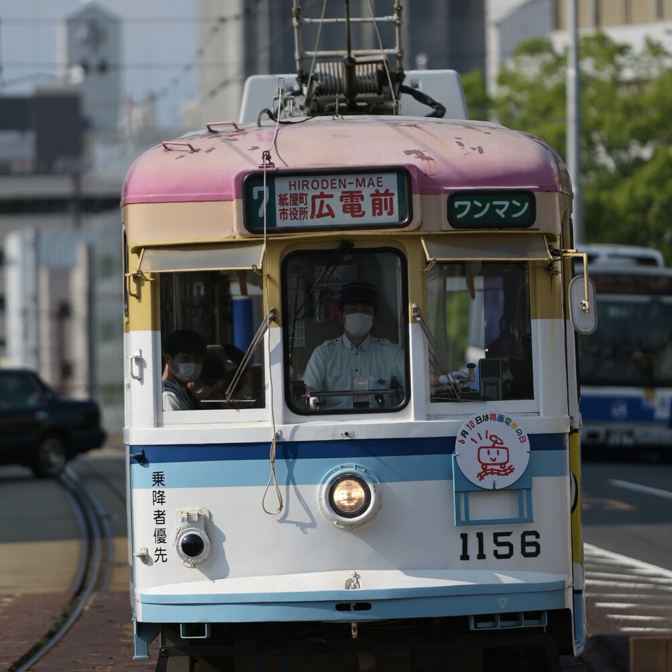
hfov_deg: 6.8
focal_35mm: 256
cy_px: 268
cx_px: 336
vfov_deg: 6.8
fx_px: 5623
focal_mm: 200
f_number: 2.8
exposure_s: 1/2000
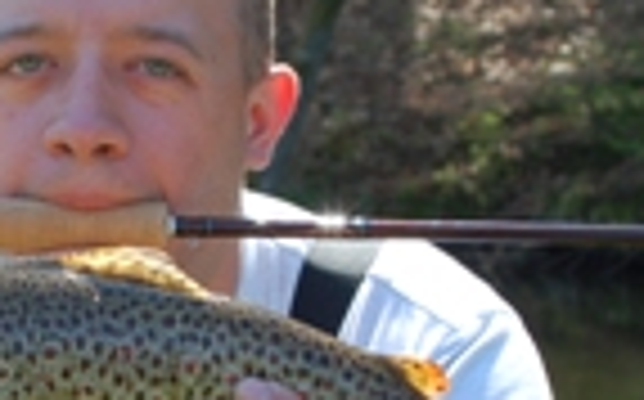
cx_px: 108
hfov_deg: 15.5
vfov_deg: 9.7
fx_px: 2349
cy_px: 387
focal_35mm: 134
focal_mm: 28
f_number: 6.3
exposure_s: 1/160
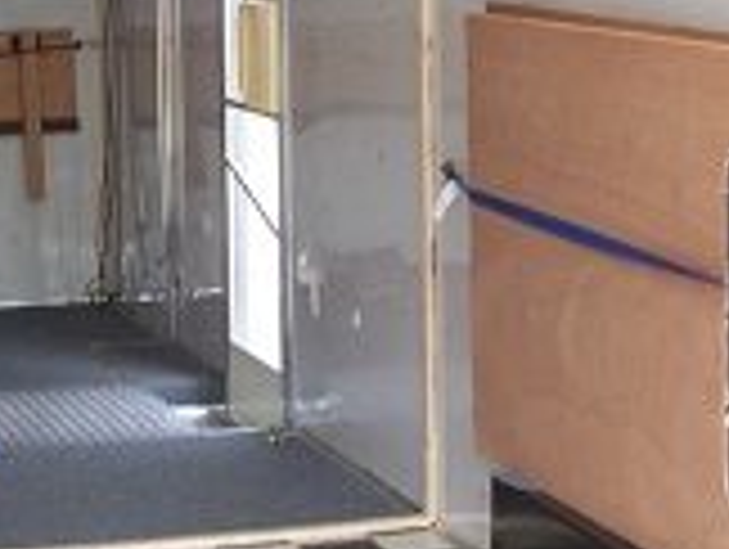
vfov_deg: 10.3
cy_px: 191
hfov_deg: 13.6
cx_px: 207
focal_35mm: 145
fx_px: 3058
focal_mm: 9.86
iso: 100
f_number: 2.9
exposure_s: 1/60
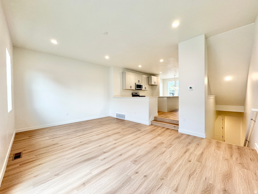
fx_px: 104
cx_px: 129
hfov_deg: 102.1
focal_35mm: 14
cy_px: 97
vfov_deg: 85.7
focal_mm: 2.22
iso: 160
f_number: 2.2
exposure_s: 1/120
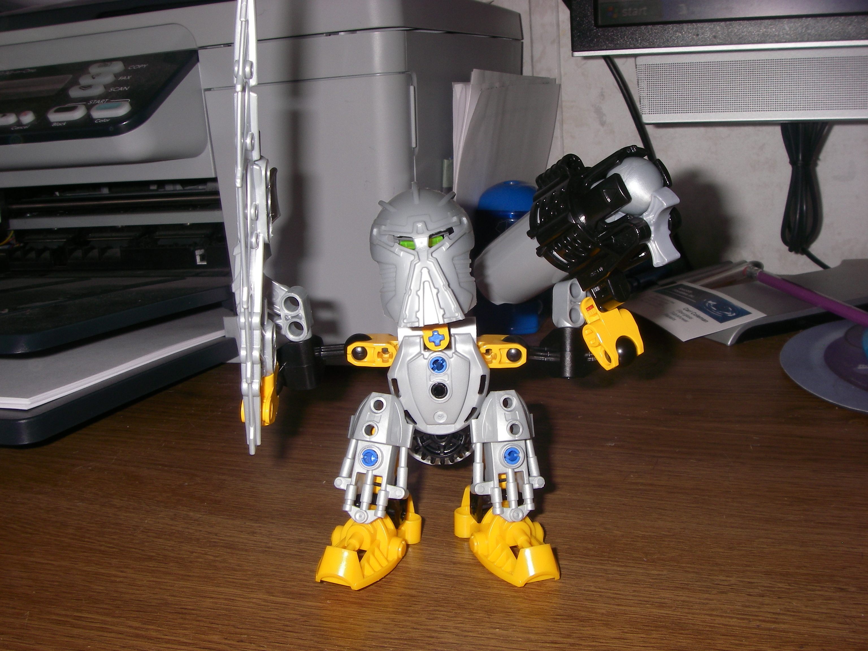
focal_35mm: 38
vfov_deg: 37.7
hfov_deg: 49.0
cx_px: 434
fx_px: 953
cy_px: 326
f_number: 6.6
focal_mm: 6.3
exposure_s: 1/40
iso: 64
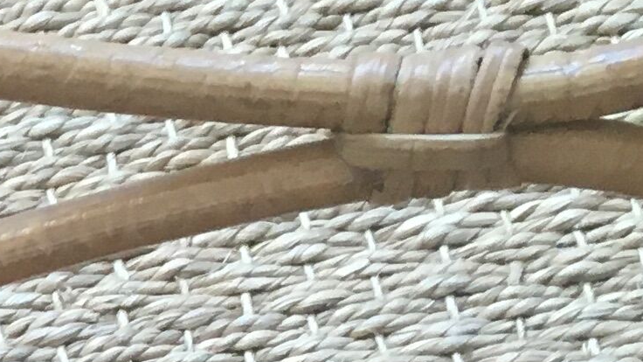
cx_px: -612
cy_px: 1190
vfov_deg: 6.3
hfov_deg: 11.3
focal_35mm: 173
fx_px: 2950
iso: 100
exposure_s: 1/33
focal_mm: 4.15
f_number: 2.2
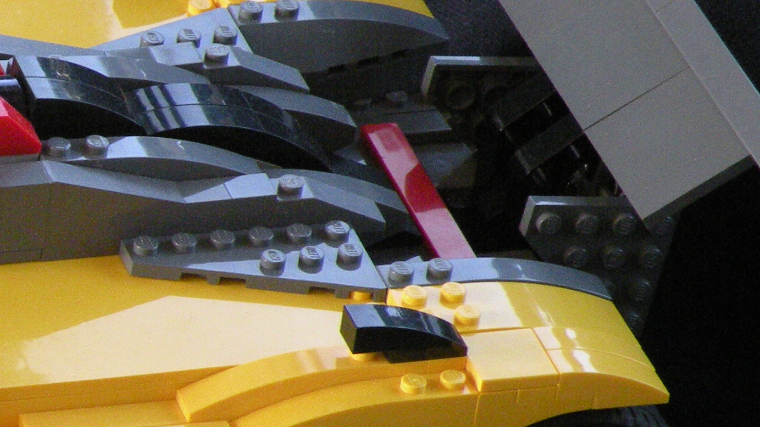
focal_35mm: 342
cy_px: 385
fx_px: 6892
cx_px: -140
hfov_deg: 6.3
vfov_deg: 3.6
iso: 292
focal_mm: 21
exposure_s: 1/63.8
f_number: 4.5
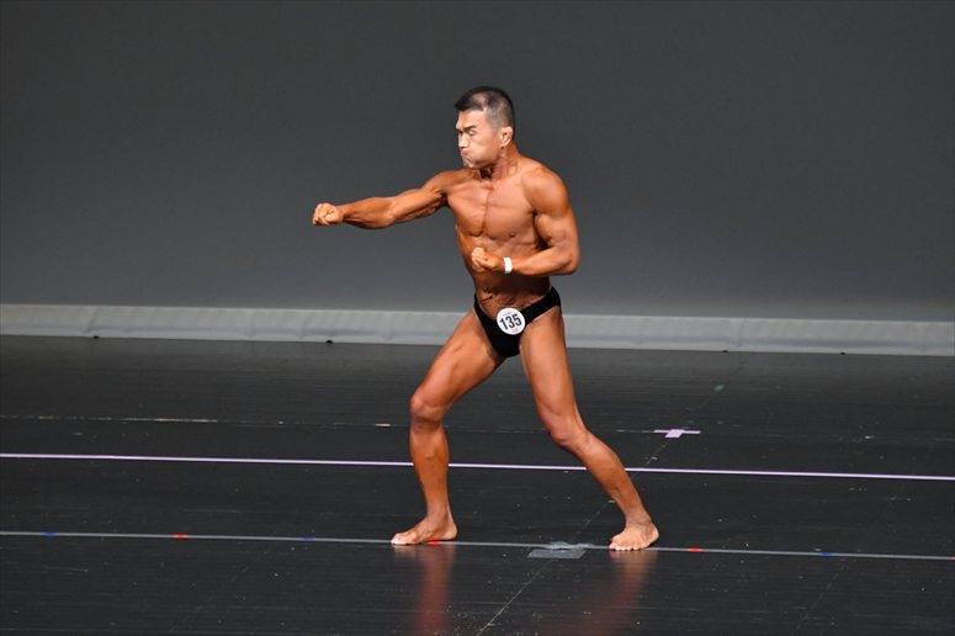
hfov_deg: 6.5
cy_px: 318
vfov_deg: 4.4
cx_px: 478
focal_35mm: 315
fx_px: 8352
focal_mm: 210
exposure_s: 1/400
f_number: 5.6
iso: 4000
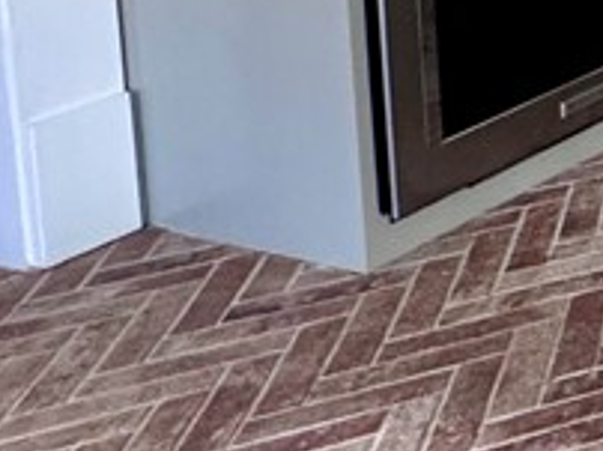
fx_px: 1235
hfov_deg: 14.4
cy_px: -400
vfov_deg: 16.6
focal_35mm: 71
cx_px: 1516
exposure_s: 1/120
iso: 200
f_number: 2.2
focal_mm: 2.22
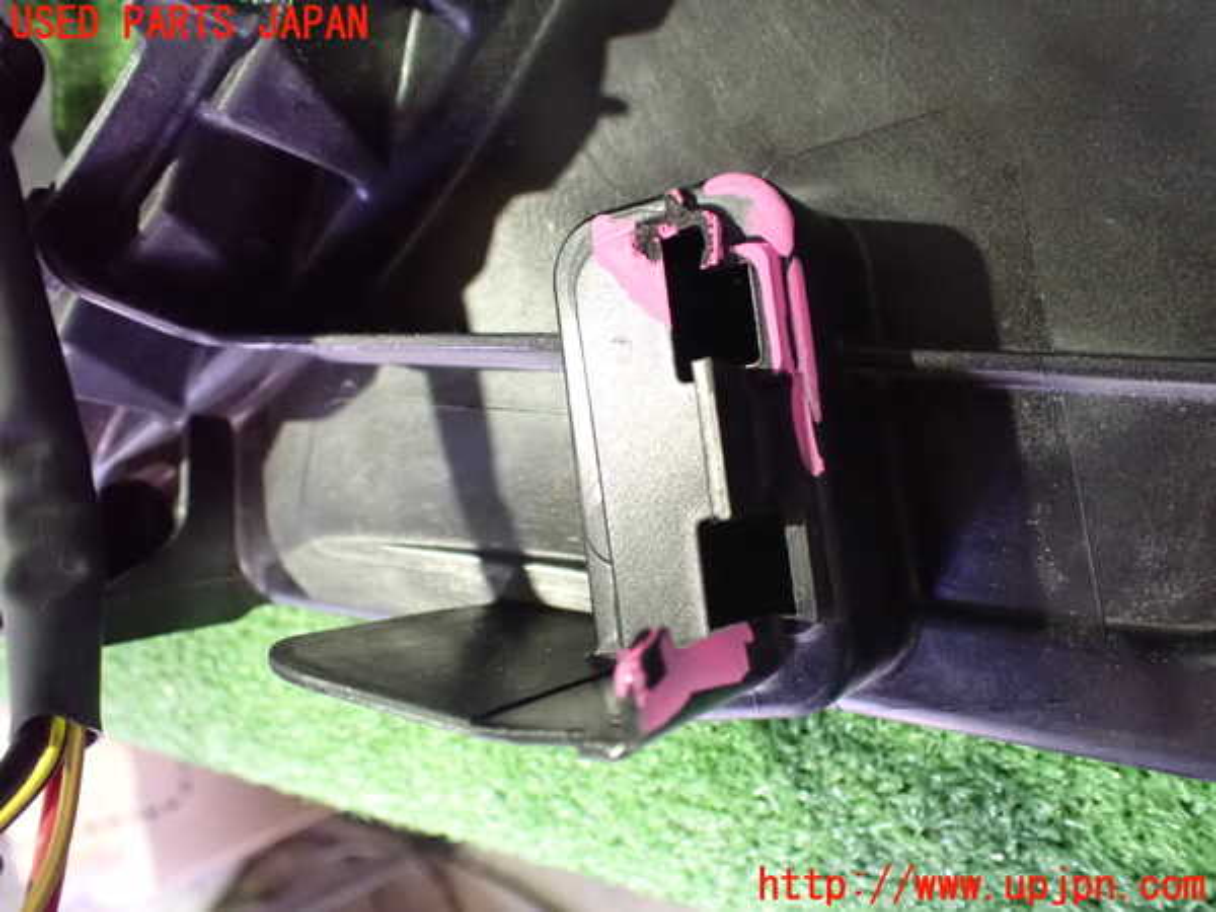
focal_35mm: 30
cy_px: 456
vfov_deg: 46.8
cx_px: 608
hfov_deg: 60.0
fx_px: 1054
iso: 1600
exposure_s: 1/20
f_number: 2.3
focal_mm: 5.4
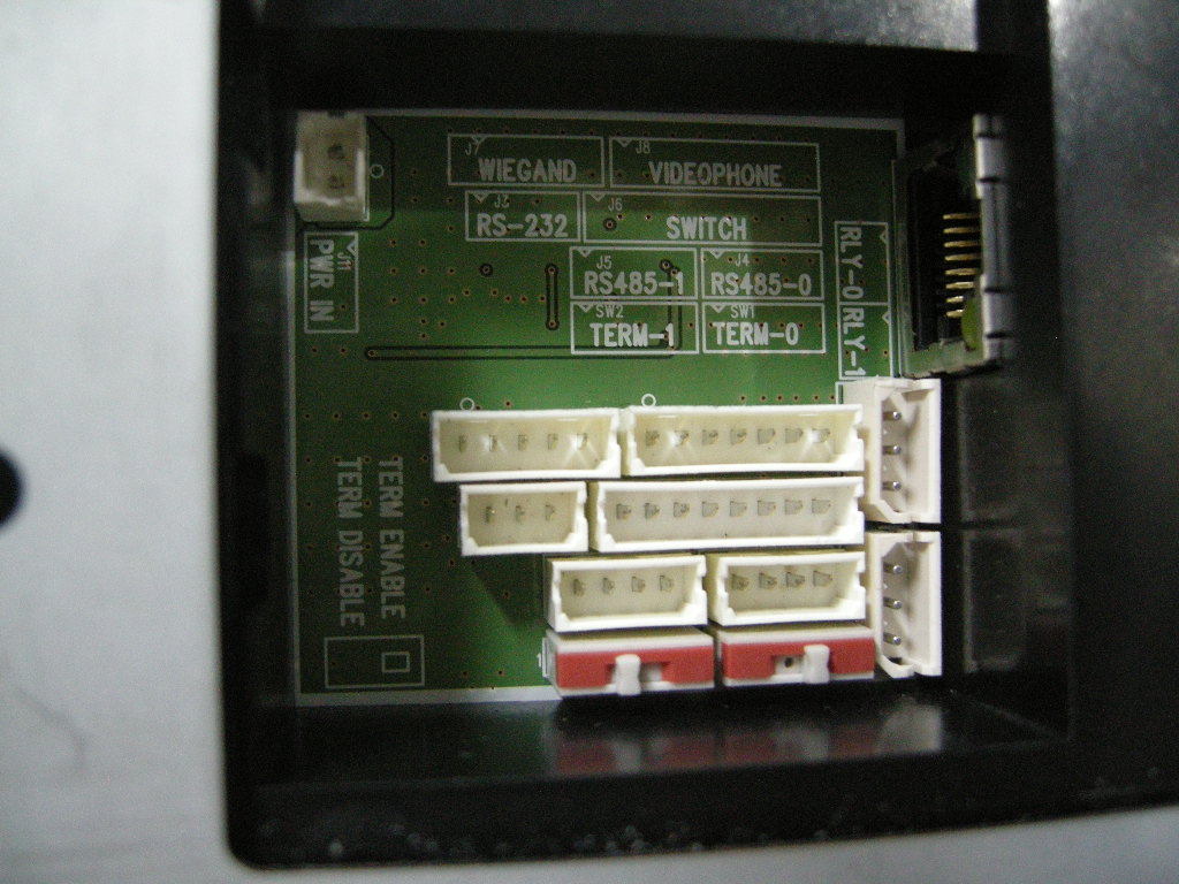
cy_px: 442
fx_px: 1226
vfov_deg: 39.7
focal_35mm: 36
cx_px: 590
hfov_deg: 51.4
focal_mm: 7.5
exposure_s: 1/15.6
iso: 400
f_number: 2.7
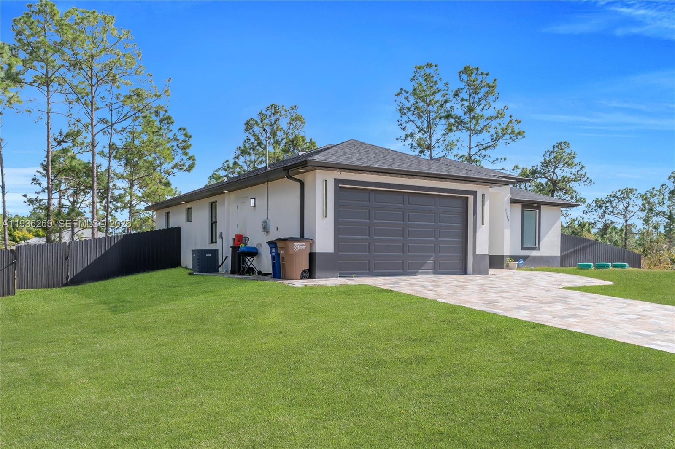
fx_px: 562
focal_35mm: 30
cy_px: 224
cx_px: 338
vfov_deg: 43.6
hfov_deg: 61.9
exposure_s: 1/250
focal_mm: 20
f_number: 8
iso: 100
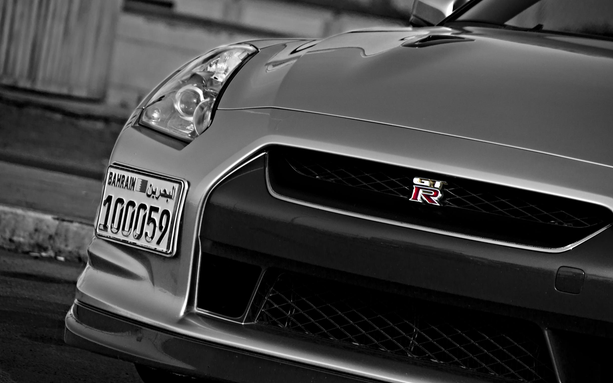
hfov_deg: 6.9
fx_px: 5112
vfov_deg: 4.3
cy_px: 197
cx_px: 306
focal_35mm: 306
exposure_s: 1/320
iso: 100
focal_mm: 200
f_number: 6.3
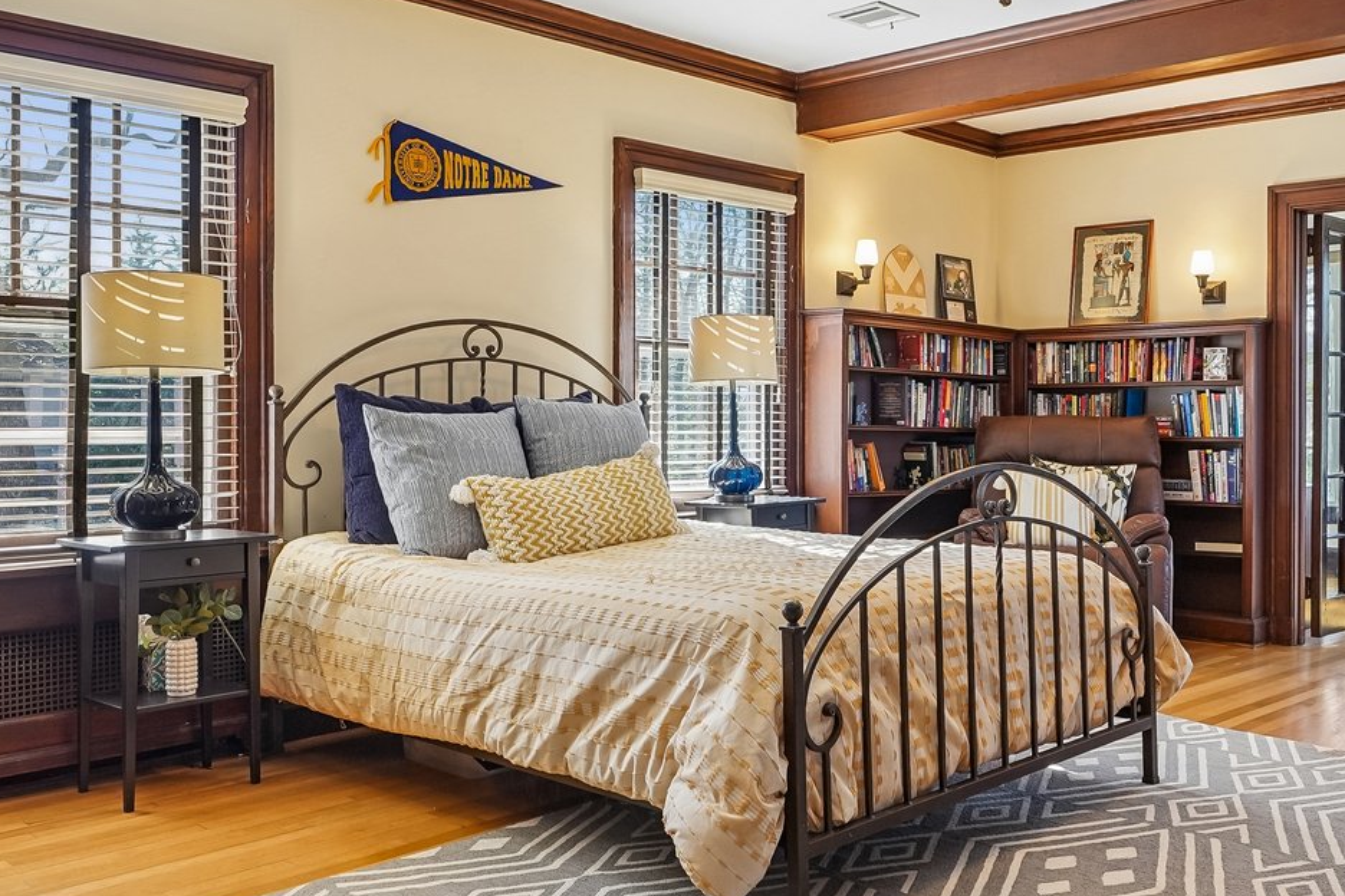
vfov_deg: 37.8
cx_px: 782
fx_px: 1308
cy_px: 420
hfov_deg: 54.2
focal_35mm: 35
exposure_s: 1/80
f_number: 4.5
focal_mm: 16
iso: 400
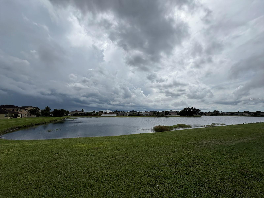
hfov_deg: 102.1
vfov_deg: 85.7
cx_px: 132
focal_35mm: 14
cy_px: 99
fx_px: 107
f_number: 2.2
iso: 40
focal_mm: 2.22
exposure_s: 1/5650
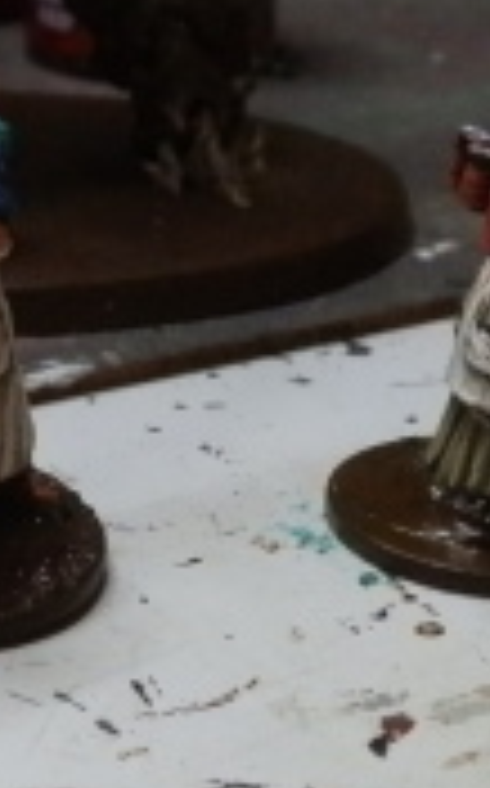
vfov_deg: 22.8
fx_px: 1949
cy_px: 500
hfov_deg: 14.3
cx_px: 130
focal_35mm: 91
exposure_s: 1/320
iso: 400
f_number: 3.1
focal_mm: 5
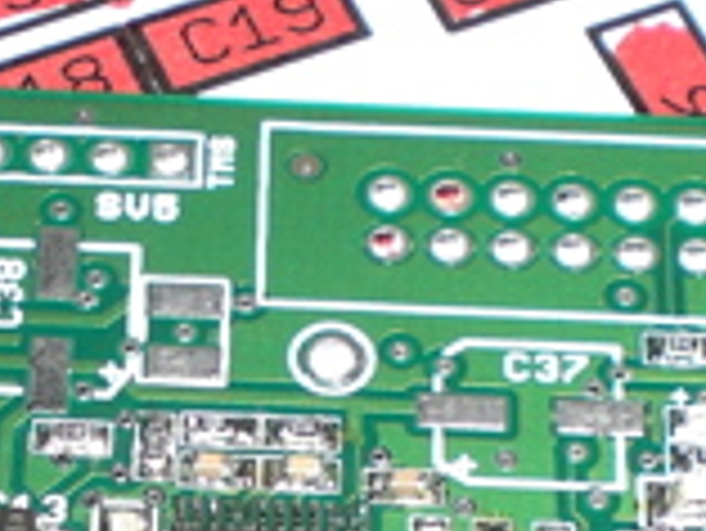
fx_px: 3164
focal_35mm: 155
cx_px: 148
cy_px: 729
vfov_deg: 9.4
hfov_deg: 12.7
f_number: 4.4
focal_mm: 6.3
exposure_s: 1/60
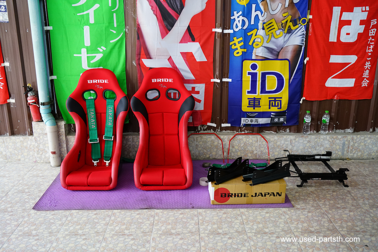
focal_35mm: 35
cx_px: 189
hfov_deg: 54.4
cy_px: 126
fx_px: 367
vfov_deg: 37.9
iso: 2000
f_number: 2.8
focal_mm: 35
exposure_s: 1/60
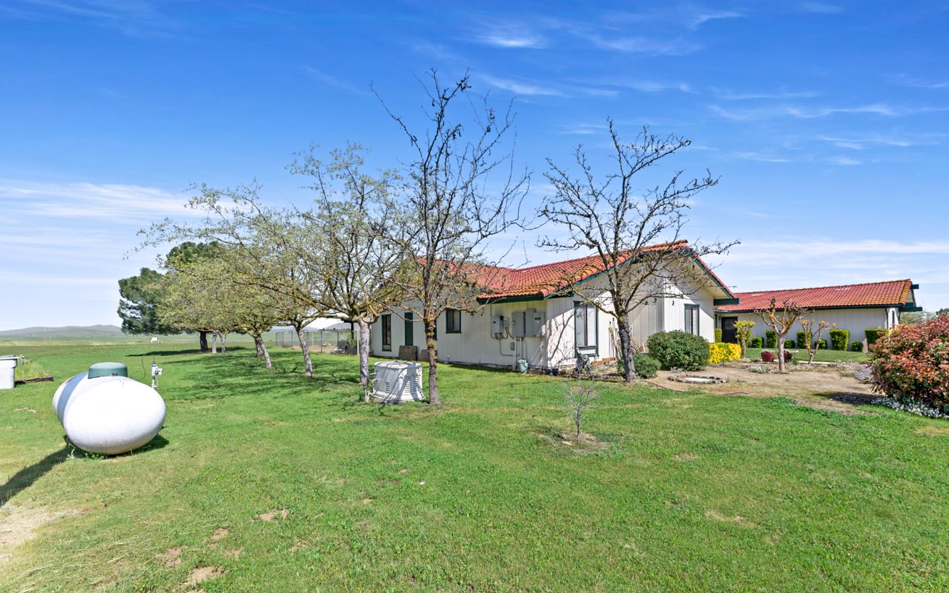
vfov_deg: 74.5
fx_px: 388
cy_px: 331
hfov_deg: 101.4
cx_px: 496
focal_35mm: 15
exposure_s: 1/160
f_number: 10
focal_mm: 14
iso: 80
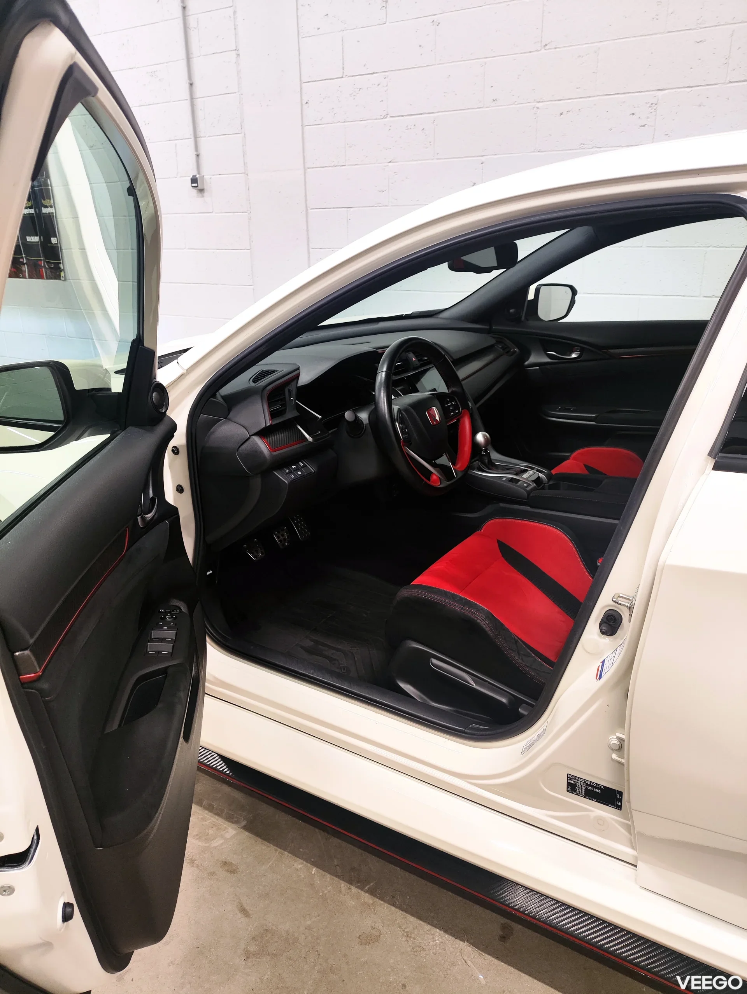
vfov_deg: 71.6
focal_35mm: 24
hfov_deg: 56.9
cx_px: 374
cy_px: 497
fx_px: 690
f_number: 1.8
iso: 116
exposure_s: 1/33.3
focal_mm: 4.68
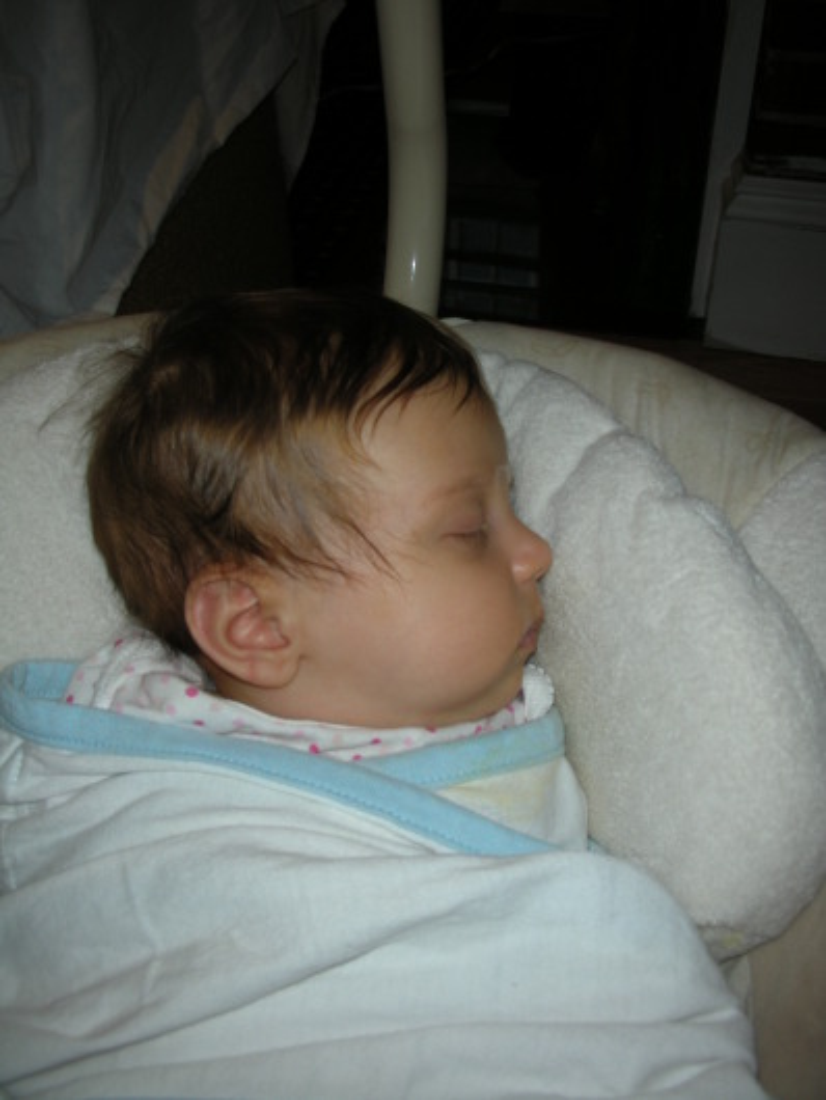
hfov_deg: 40.7
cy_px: 550
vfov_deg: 52.6
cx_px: 413
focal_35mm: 35
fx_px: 1113
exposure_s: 1/60
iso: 50
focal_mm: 5.8
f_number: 2.8
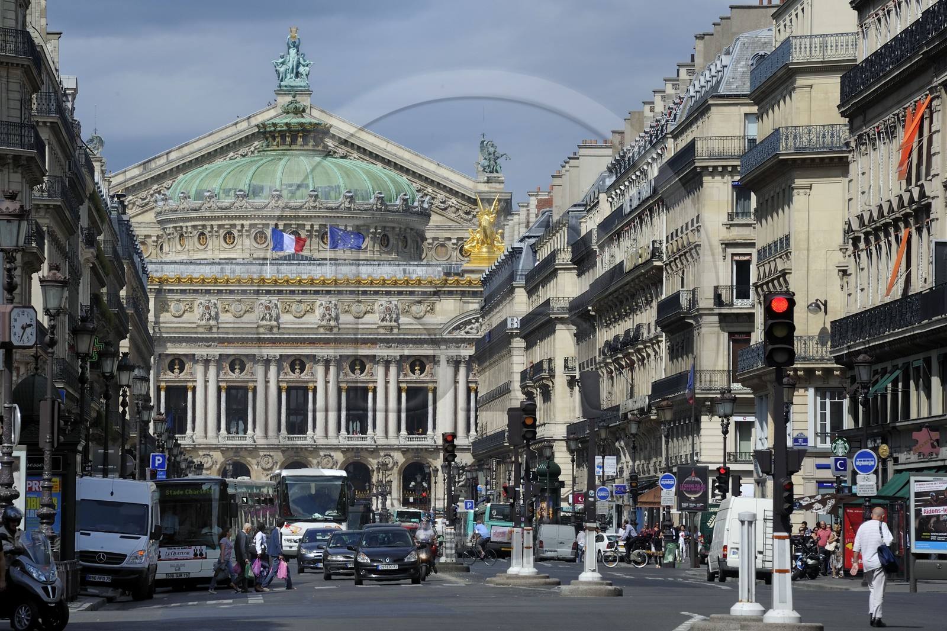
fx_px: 5260
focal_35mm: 200
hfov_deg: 10.3
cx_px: 474
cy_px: 316
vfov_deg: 6.9
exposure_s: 1/200
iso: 200
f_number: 14
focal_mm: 200
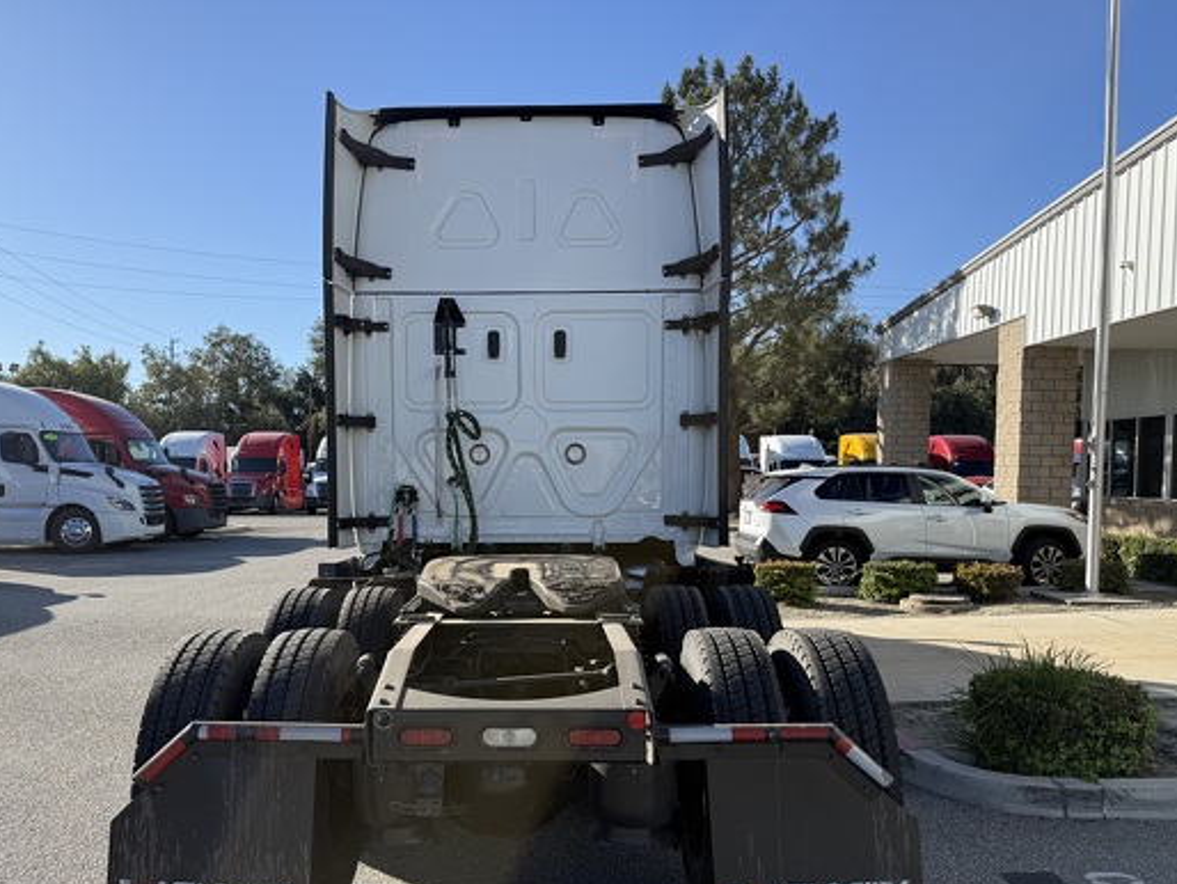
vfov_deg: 49.6
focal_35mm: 28
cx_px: 524
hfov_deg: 63.3
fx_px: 952
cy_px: 511
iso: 80
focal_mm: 6.76
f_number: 1.78
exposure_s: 1/3145
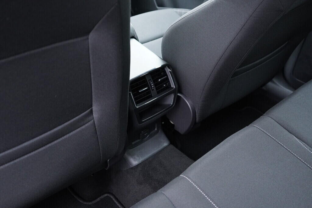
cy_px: 104
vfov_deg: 36.9
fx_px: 312
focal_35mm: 36
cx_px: 156
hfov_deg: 53.1
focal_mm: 24
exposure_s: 1/40
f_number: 2.8
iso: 1250
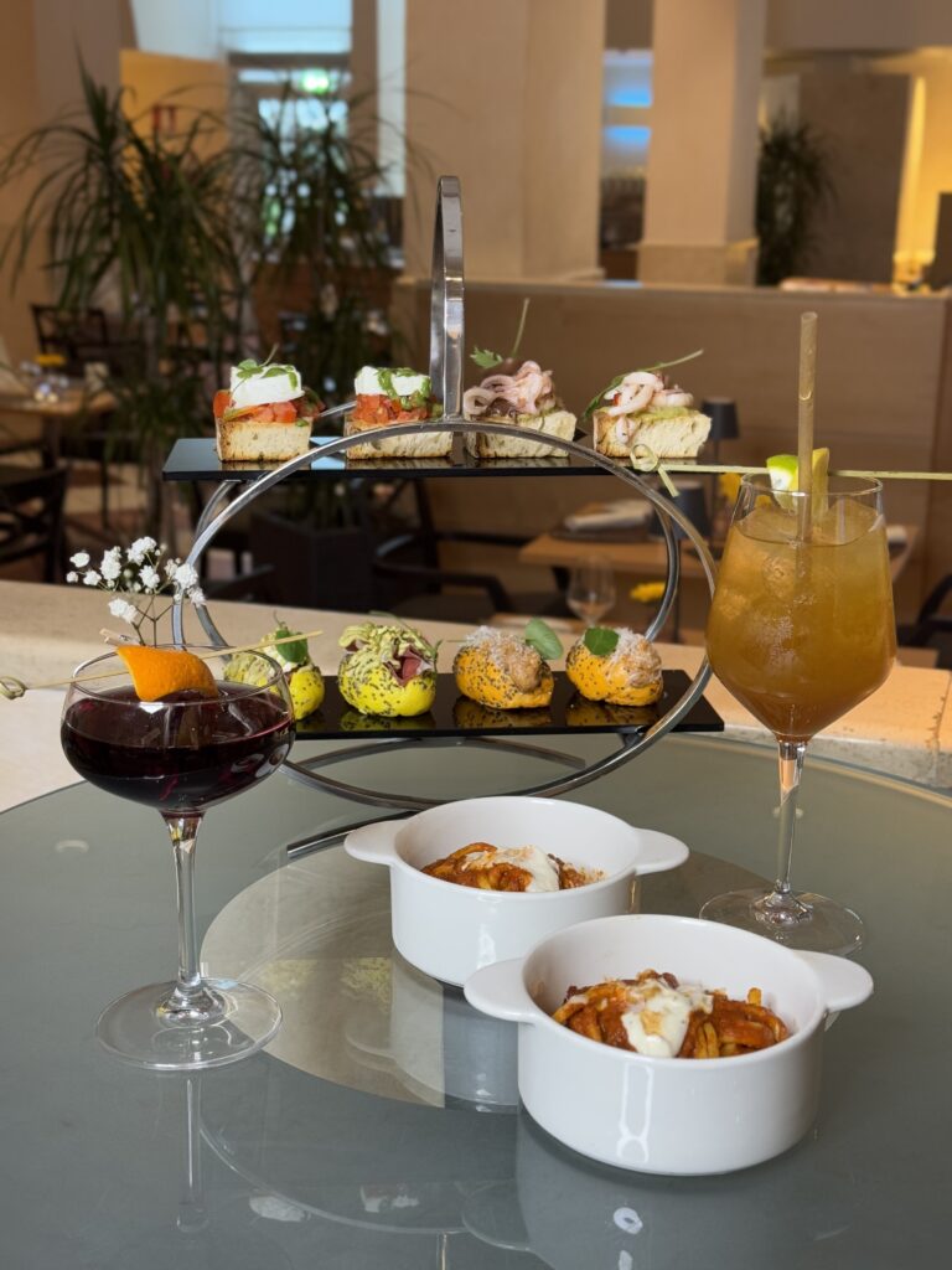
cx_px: 476
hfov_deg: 30.3
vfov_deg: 39.7
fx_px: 1760
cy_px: 635
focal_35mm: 48
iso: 125
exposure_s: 1/50
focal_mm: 6.76
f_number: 1.78
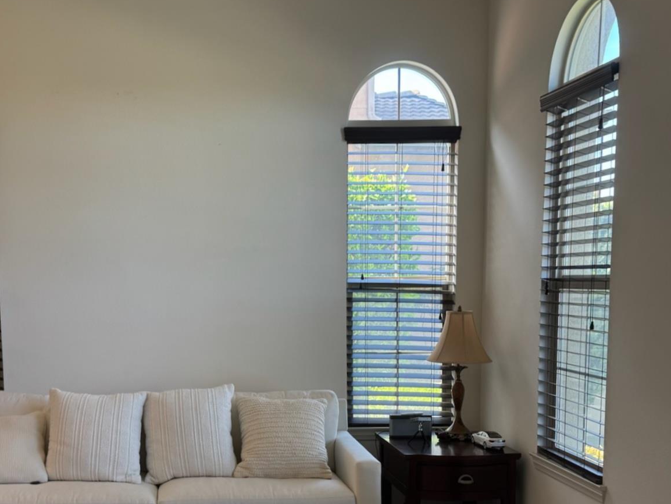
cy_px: 321
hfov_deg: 44.8
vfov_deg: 34.2
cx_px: 354
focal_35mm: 42
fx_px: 814
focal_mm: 6.76
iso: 100
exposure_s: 1/120
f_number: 1.78
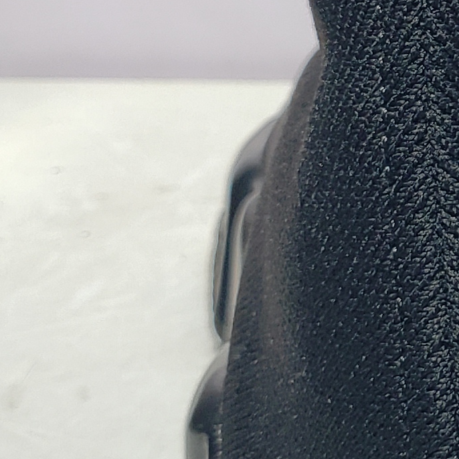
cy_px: 89
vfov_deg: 12.9
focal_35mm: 135
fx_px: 2025
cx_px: 810
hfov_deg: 12.0
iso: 50
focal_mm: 4.3
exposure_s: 1/242
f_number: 1.5
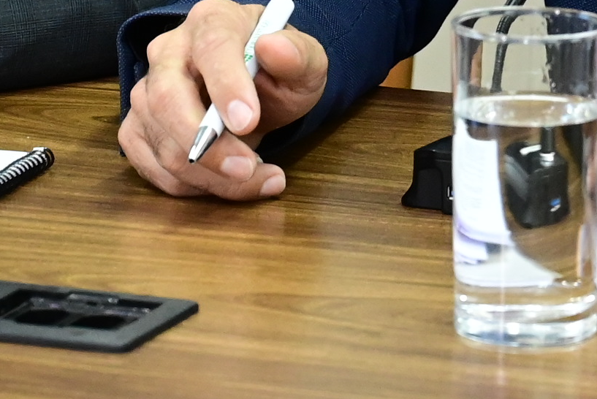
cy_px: -254
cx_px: 758
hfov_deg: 6.4
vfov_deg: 4.3
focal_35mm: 317
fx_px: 5260
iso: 3200
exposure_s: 1/125
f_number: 4.5
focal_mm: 59
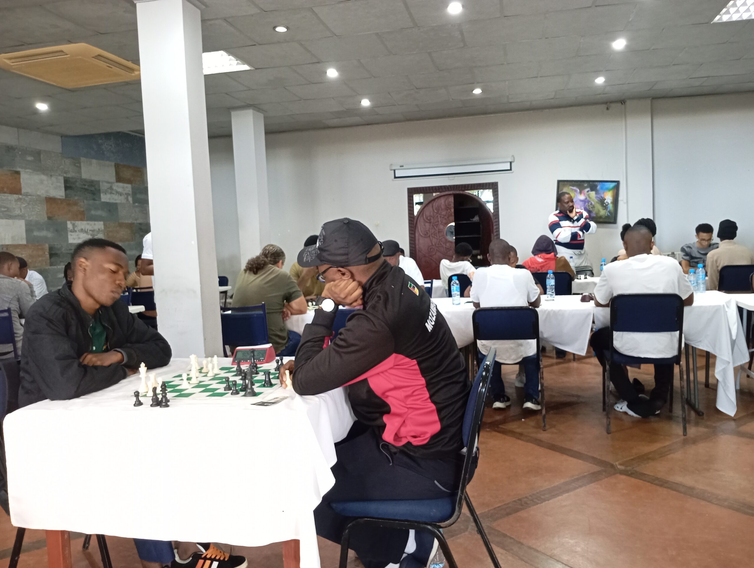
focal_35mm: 28
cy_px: 284
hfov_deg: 63.4
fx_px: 611
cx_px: 377
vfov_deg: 49.9
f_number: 1.8
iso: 573
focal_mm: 4.27
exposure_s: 1/25
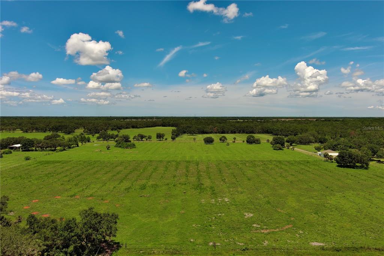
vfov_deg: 44.9
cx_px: 192
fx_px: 309
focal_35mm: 29
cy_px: 128
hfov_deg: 63.7
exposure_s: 1/320
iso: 100
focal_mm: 10.57
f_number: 9
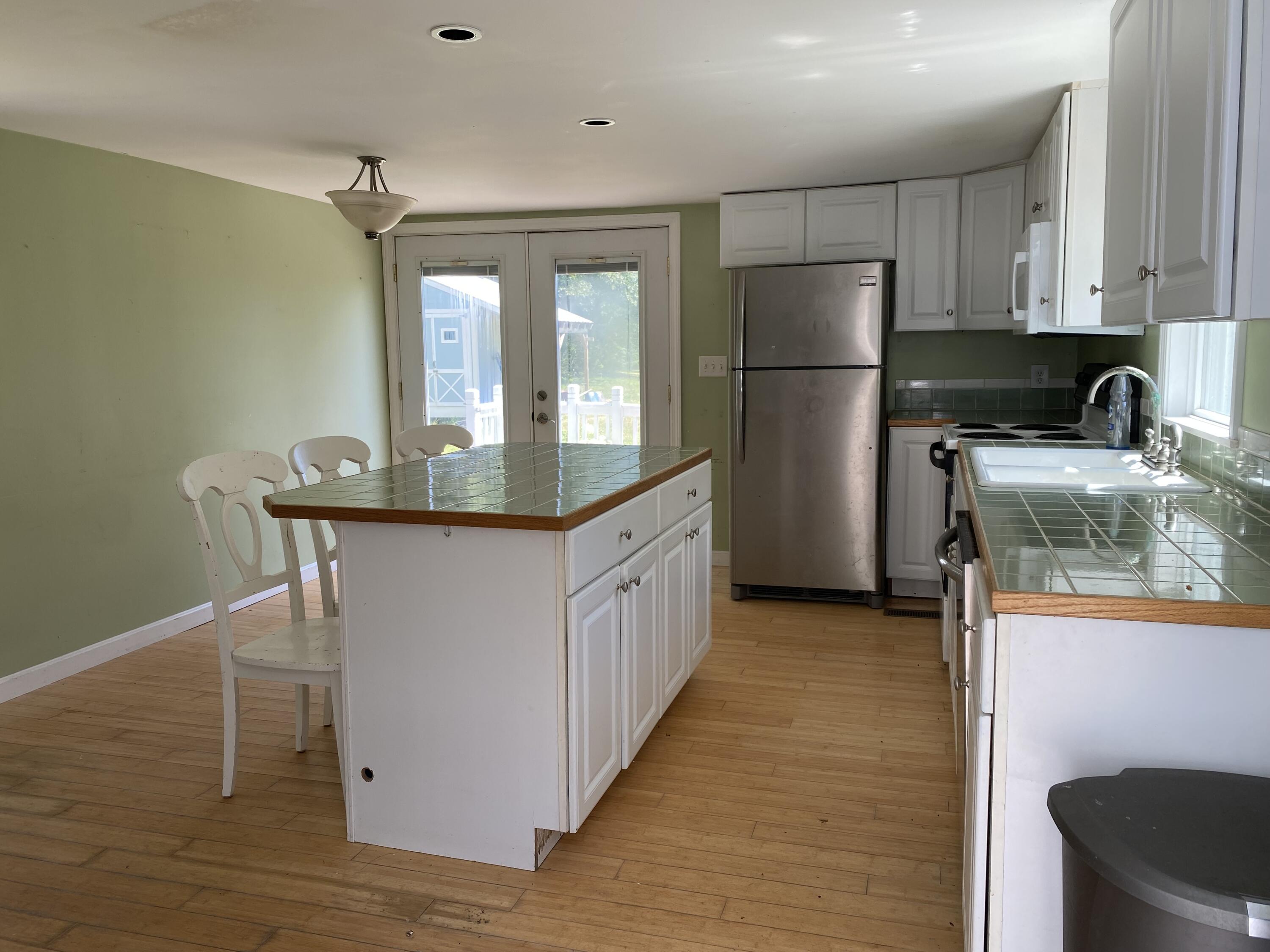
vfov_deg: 53.1
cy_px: 476
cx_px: 635
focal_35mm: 26
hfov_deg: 67.3
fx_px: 954
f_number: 1.8
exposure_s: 1/149
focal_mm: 4.25
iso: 32
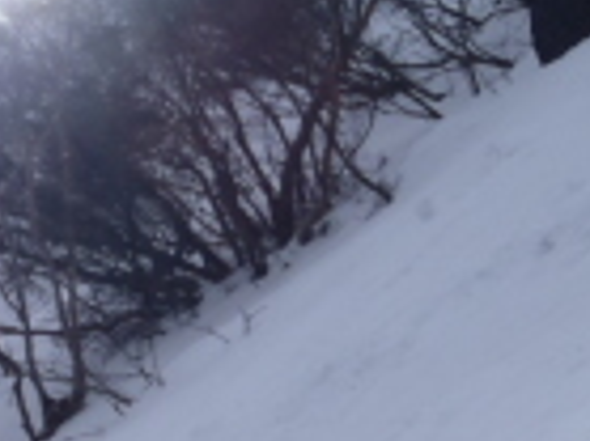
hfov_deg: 12.9
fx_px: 2452
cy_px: 307
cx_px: -327
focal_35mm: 144
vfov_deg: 10.3
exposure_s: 1/80
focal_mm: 7.28
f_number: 13
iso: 80
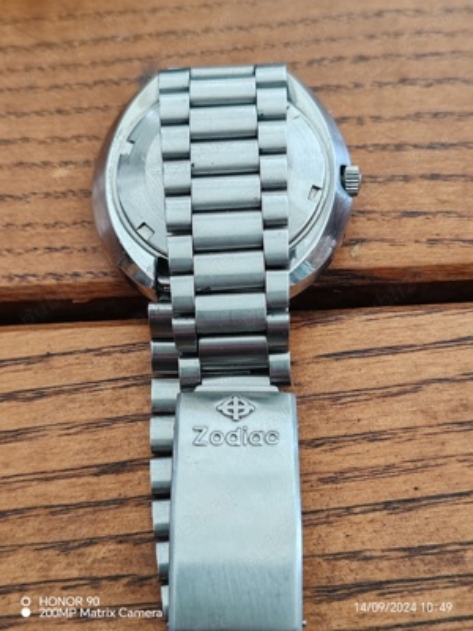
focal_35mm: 54
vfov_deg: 35.5
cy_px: 316
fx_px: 984
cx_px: 236
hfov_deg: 27.0
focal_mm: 6.12
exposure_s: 1/100
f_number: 1.9
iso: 200
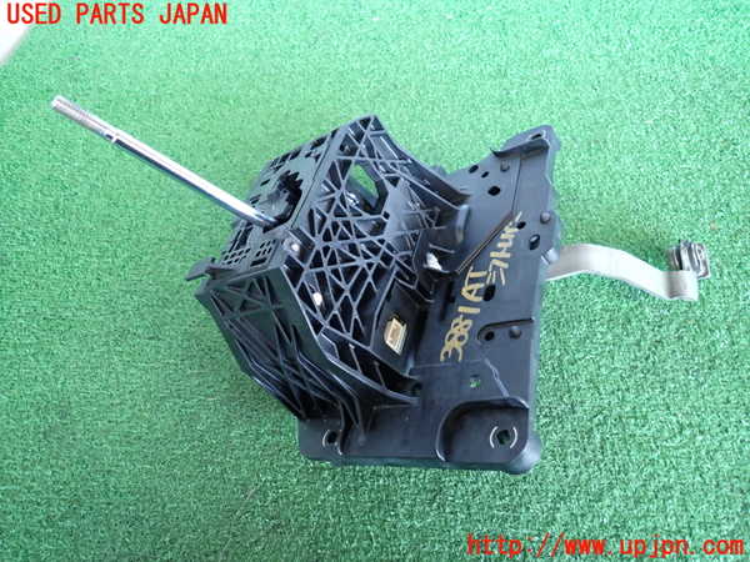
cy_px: 281
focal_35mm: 25
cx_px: 375
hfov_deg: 69.4
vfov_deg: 54.9
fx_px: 542
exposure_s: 1/30
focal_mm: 4.5
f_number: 2
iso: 250
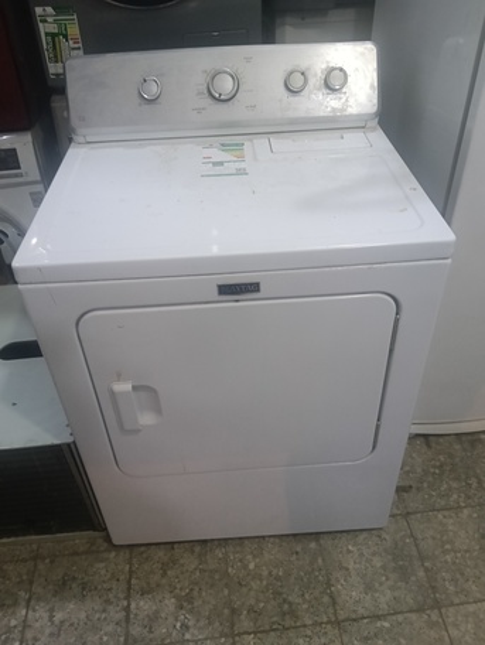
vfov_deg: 65.3
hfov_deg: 51.4
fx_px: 503
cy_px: 322
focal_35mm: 27
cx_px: 242
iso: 1000
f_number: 1.8
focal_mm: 3.98
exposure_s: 1/60
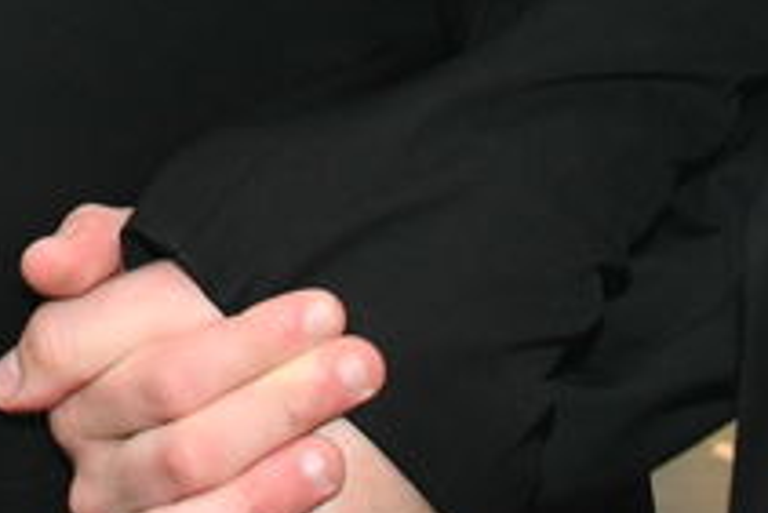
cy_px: -999
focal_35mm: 212
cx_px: 124
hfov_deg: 9.7
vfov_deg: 6.0
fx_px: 4526
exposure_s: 1/125
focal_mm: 32
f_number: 5.6
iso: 1600
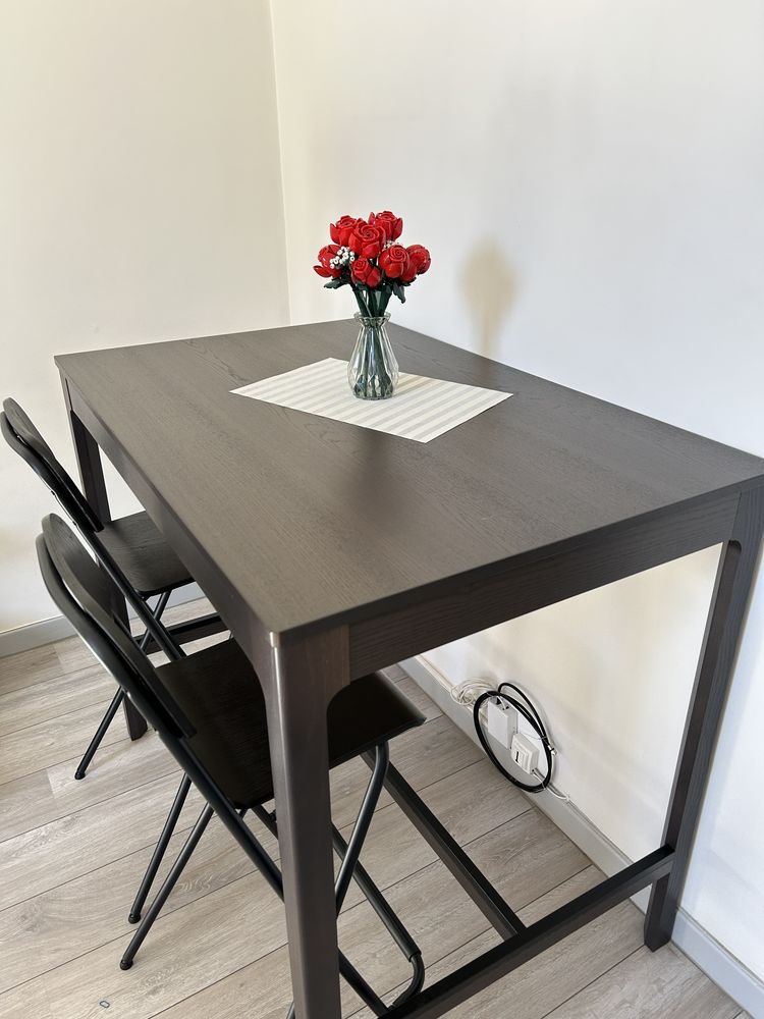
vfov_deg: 67.3
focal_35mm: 26
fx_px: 765
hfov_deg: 53.1
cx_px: 382
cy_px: 510
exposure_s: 1/121
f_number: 1.5
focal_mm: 5.7
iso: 64
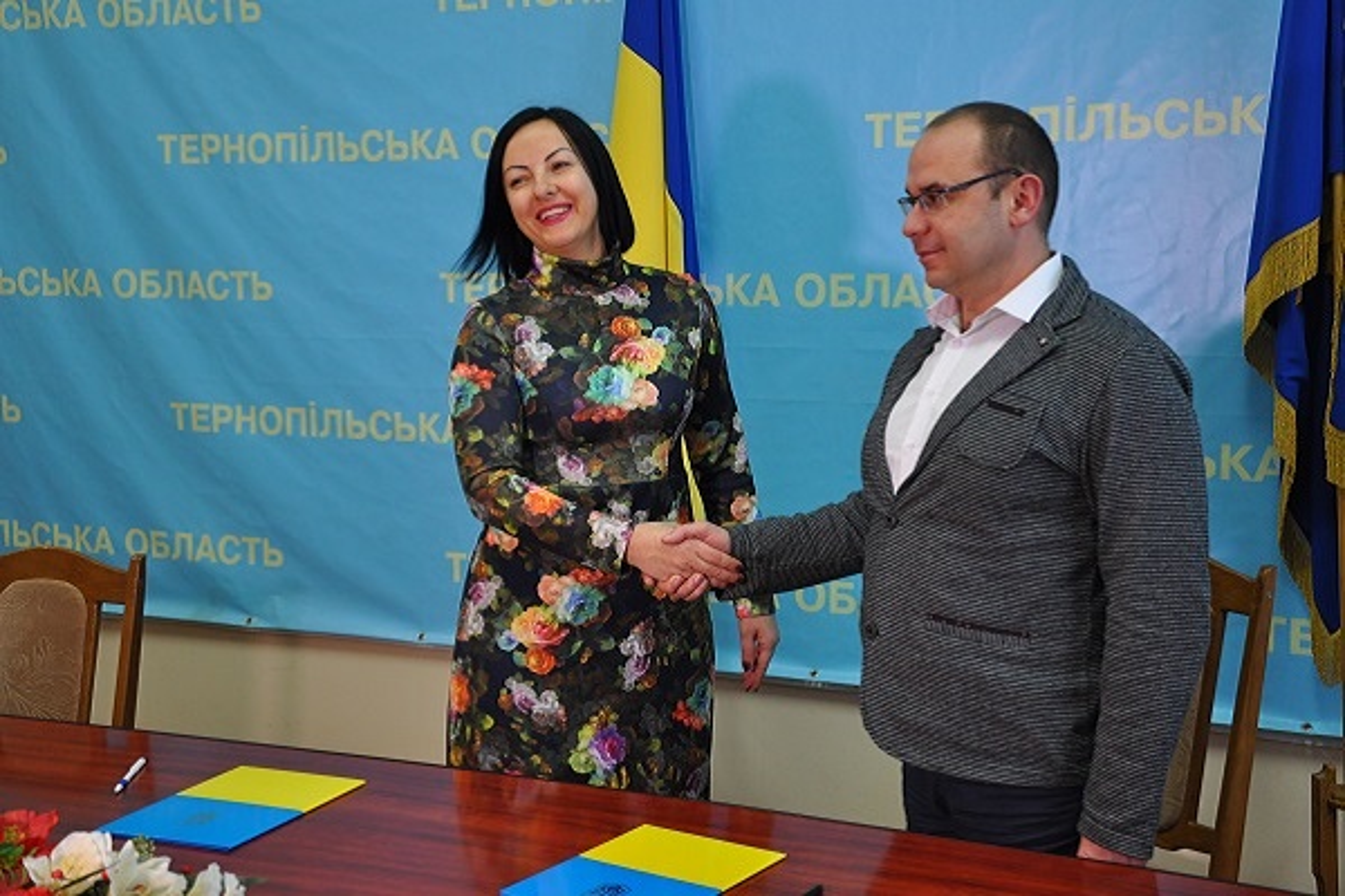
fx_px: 1961
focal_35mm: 52
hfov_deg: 37.9
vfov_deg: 25.8
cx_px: 672
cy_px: 448
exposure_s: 1/50
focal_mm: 35
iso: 800
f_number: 4.5
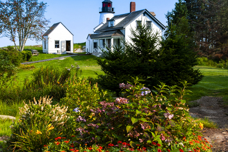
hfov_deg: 29.6
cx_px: 93
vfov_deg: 20.0
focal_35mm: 68
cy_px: 79
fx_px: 430
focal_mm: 46
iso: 400
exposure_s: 1/100
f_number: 8
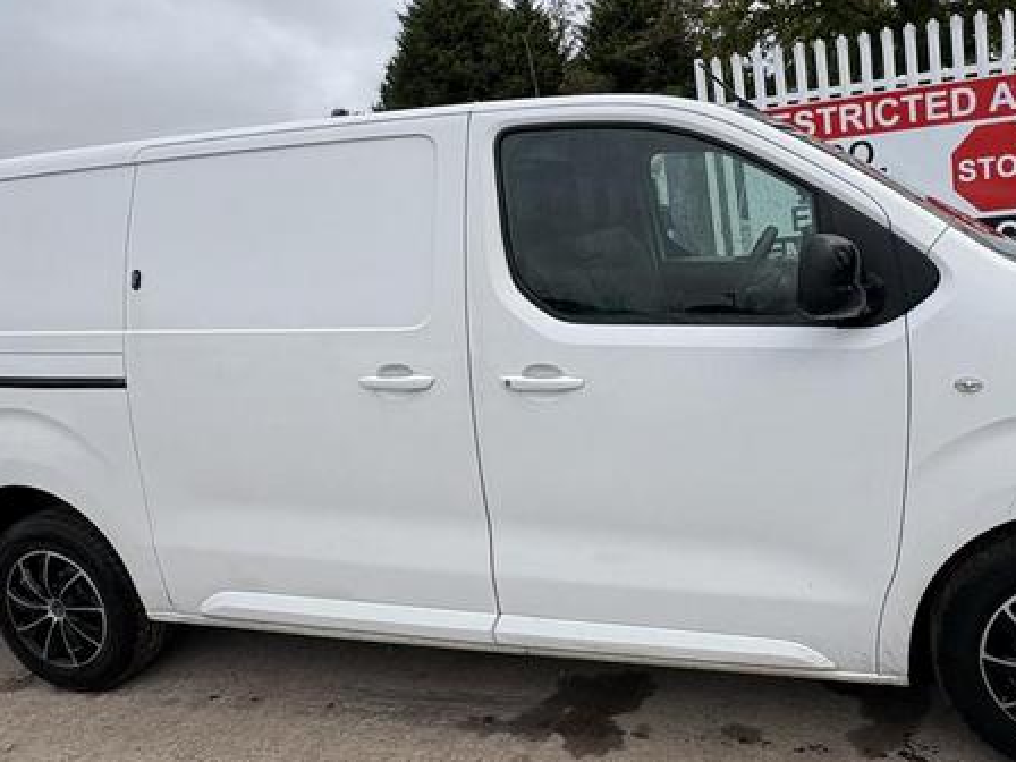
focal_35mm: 28
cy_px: 324
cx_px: 667
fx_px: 822
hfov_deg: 62.1
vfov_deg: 49.6
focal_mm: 2.22
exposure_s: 1/879
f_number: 2.2
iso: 40
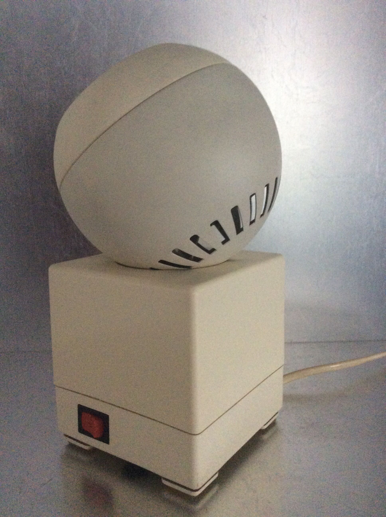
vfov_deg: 56.9
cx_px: 193
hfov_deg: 44.1
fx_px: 477
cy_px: 258
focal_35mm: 32
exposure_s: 1/25
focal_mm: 3.3
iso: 320
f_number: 2.4
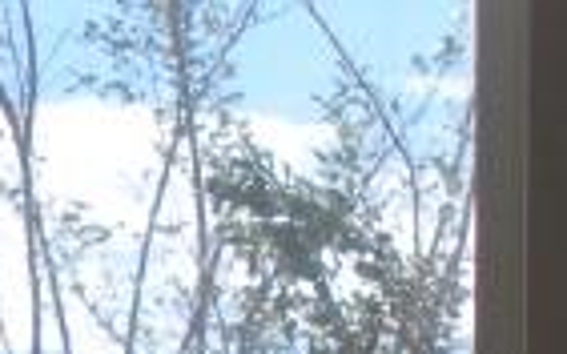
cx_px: -173
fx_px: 4279
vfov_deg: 4.4
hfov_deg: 7.5
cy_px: 1283
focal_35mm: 277
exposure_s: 1/416
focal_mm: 6.3
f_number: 3.5
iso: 64
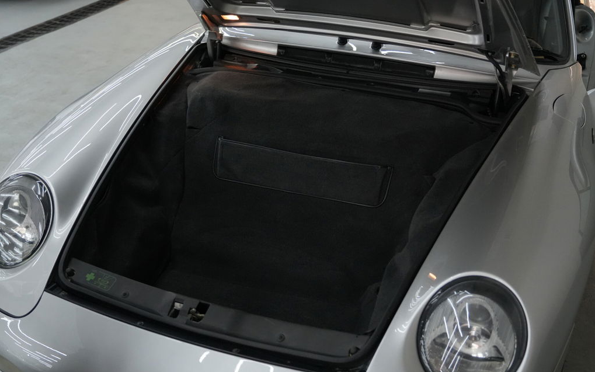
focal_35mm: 43
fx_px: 697
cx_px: 298
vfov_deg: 29.9
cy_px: 189
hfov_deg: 46.2
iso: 3200
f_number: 2.8
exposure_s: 1/1000
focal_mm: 28
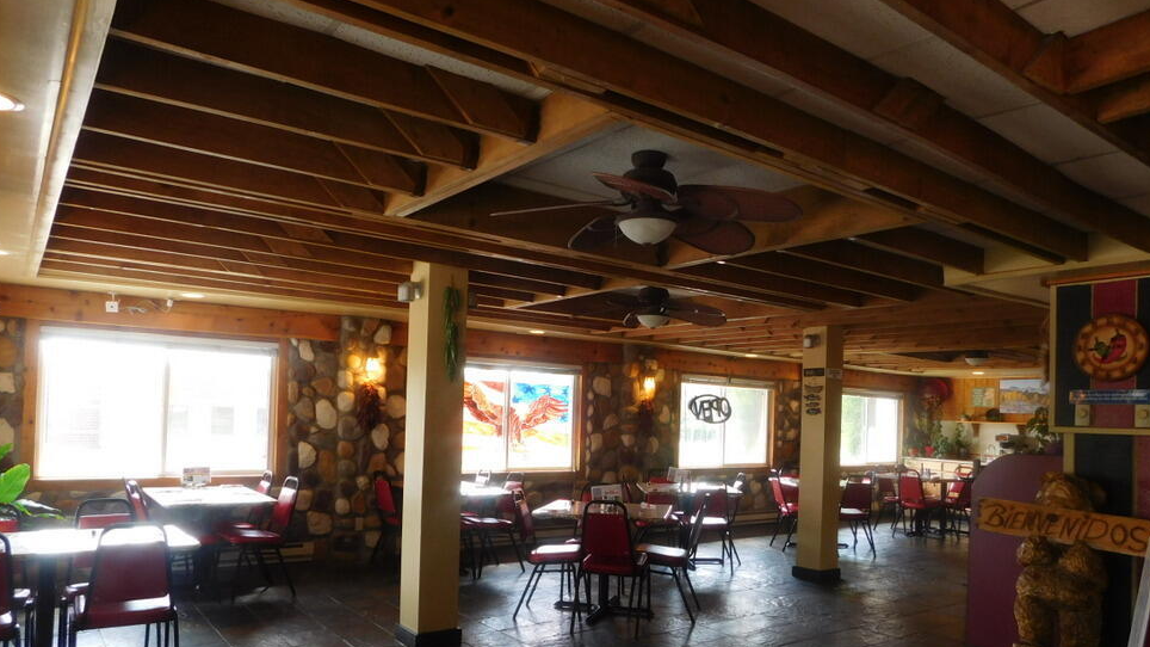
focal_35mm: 26
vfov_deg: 44.0
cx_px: 579
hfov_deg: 71.9
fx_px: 793
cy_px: 403
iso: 125
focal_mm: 4
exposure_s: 1/50
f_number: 3
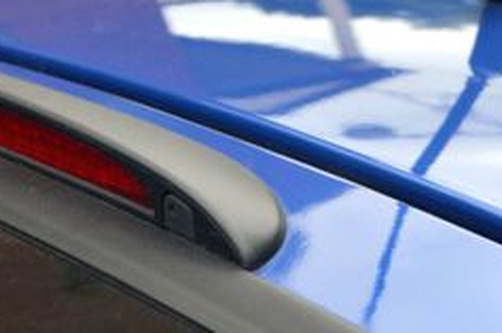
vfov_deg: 7.7
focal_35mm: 178
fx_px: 2477
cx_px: 290
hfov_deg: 11.6
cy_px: 70
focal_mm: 44
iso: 180
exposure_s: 1/250
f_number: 8
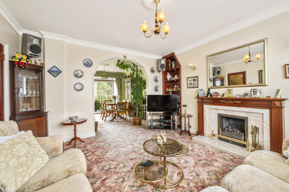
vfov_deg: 81.1
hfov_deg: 104.3
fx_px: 112
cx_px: 144
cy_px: 96
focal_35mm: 14
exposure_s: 1.3
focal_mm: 14
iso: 200
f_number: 16
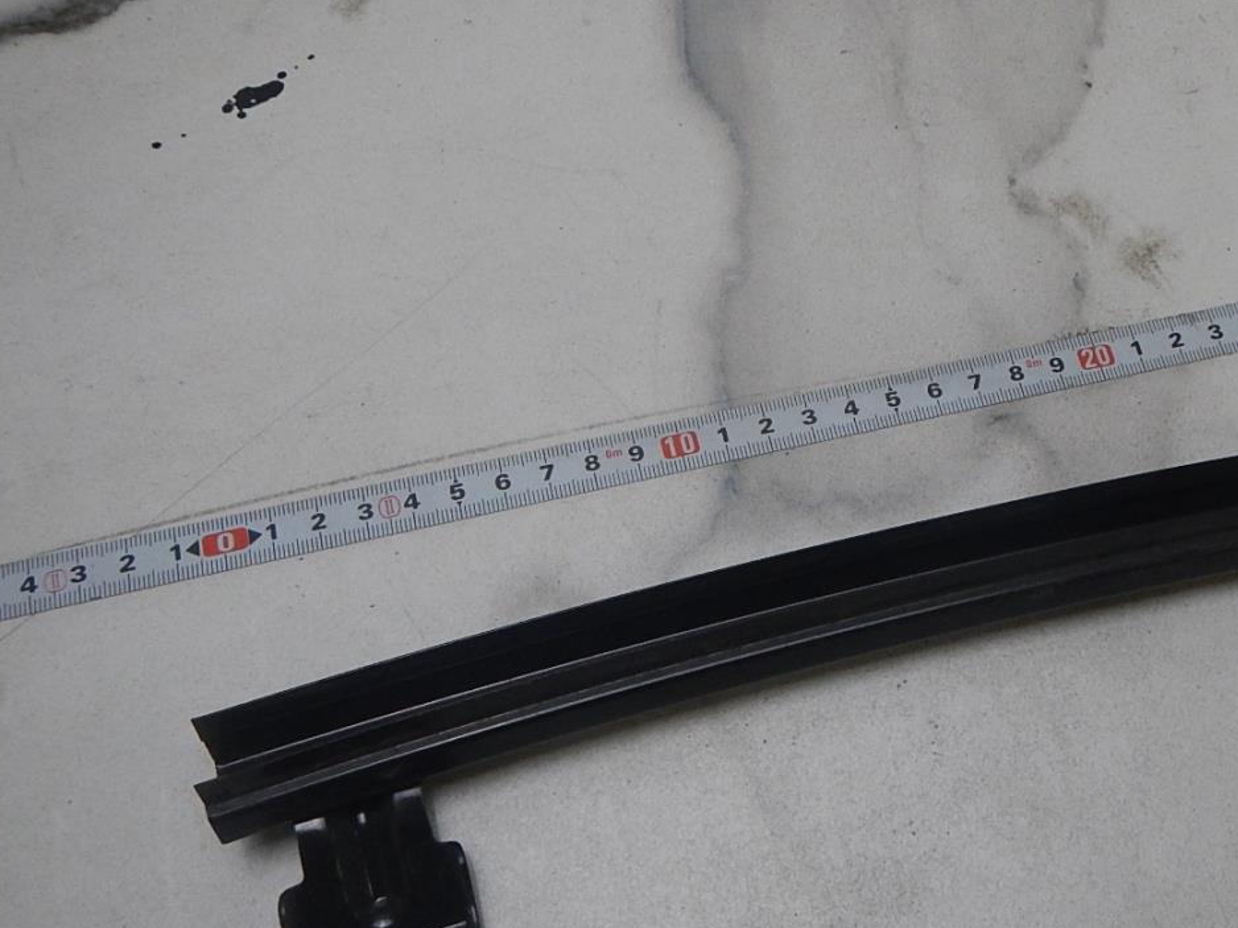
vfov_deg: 33.6
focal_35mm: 43
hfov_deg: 43.1
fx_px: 1537
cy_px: 453
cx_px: 855
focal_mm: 5
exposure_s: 1/250
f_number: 3.9
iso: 360
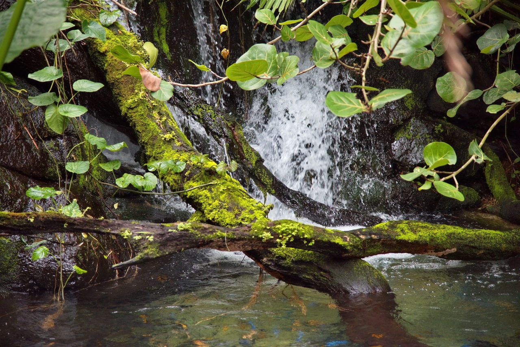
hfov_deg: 18.6
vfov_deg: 12.5
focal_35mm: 110
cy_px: 174
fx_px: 1589
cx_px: 260
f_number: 4
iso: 640
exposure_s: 1/250
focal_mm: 110
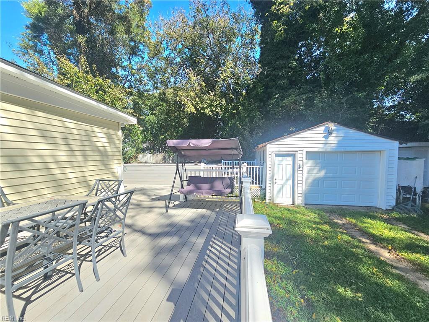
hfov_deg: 106.2
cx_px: 214
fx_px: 161
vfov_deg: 89.9
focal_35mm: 13
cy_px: 161
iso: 50
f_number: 2.2
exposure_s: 1/1429
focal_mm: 2.2
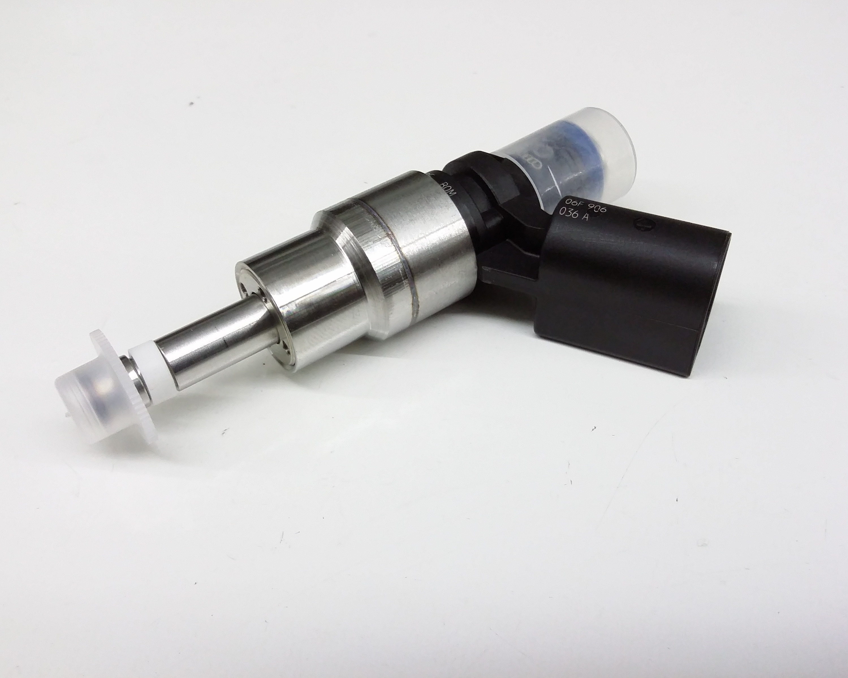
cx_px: 425
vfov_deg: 43.4
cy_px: 342
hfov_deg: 52.8
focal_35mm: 34
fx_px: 853
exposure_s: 1/17
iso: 160
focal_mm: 3.4
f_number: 2.4
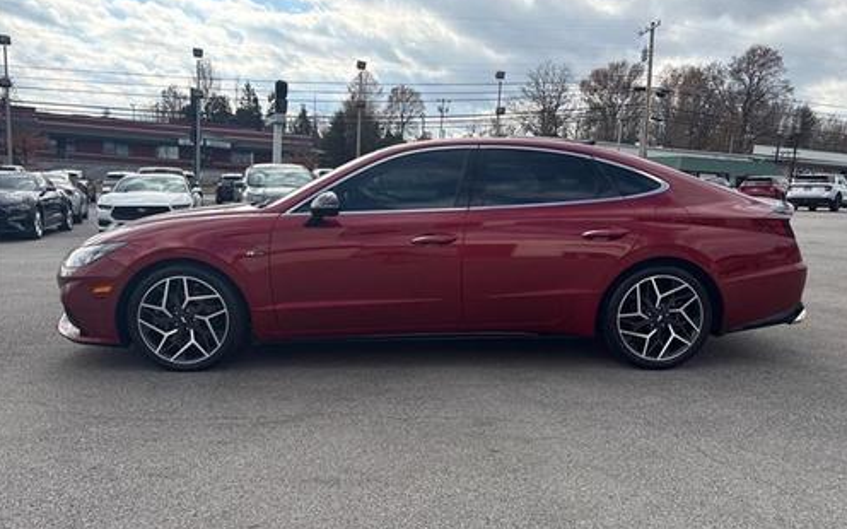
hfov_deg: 66.5
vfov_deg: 44.5
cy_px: 297
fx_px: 646
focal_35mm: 28
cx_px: 422
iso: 50
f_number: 1.6
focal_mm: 5.96
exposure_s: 1/4950
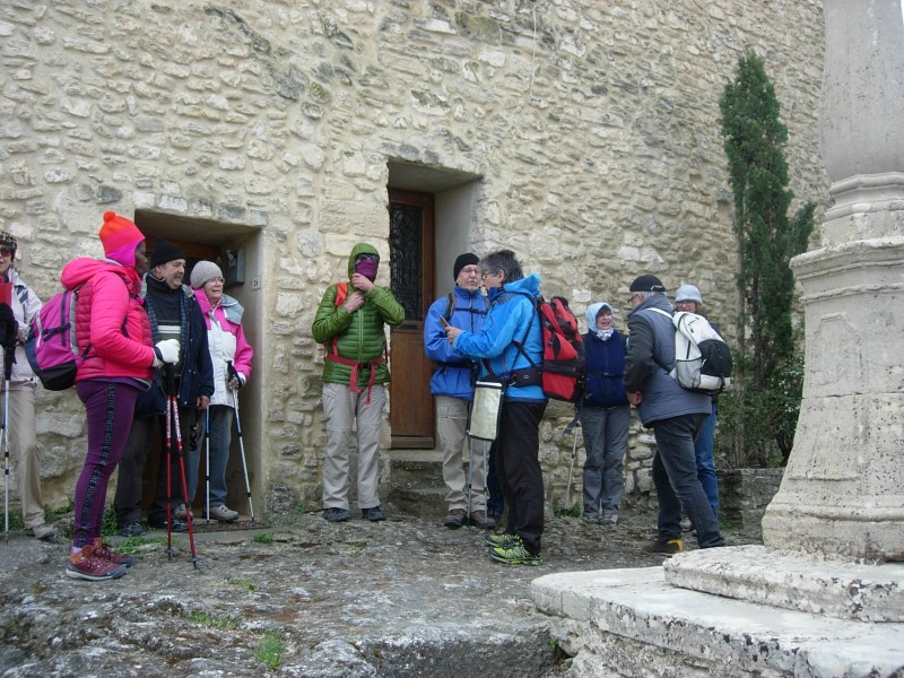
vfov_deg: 37.7
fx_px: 992
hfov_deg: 49.0
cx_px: 452
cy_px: 339
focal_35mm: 38
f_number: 2.8
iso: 64
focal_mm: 7.8
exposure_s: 1/271
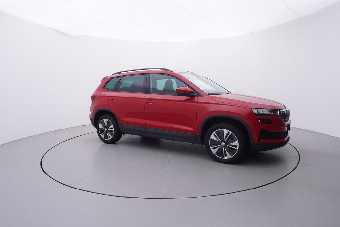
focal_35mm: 22
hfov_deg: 77.3
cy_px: 114
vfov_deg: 56.2
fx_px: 213
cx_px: 170
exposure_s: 1/80
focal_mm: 15
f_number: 5
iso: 200
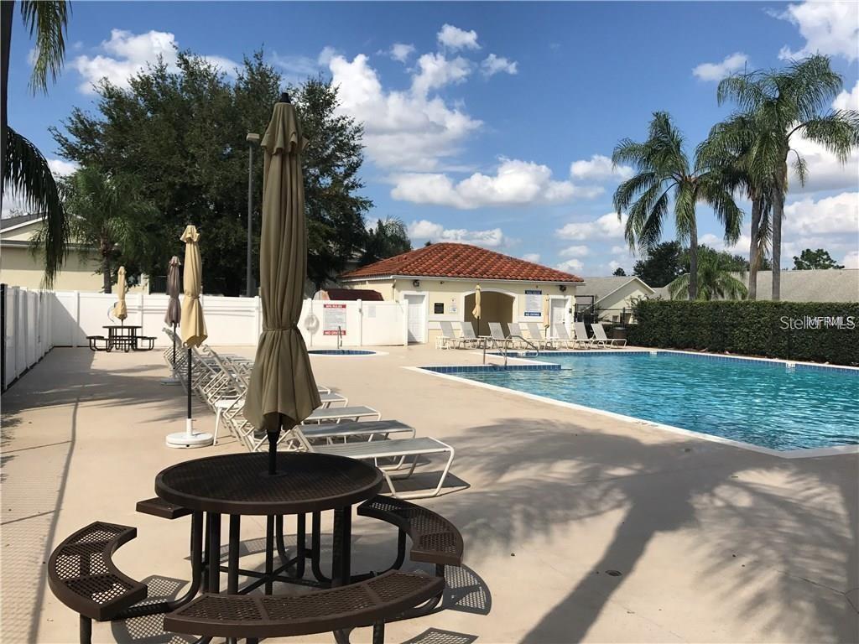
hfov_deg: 63.4
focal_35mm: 28
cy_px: 322
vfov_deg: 49.7
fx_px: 695
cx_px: 430
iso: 20
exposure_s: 1/3546
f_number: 1.8
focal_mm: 3.99
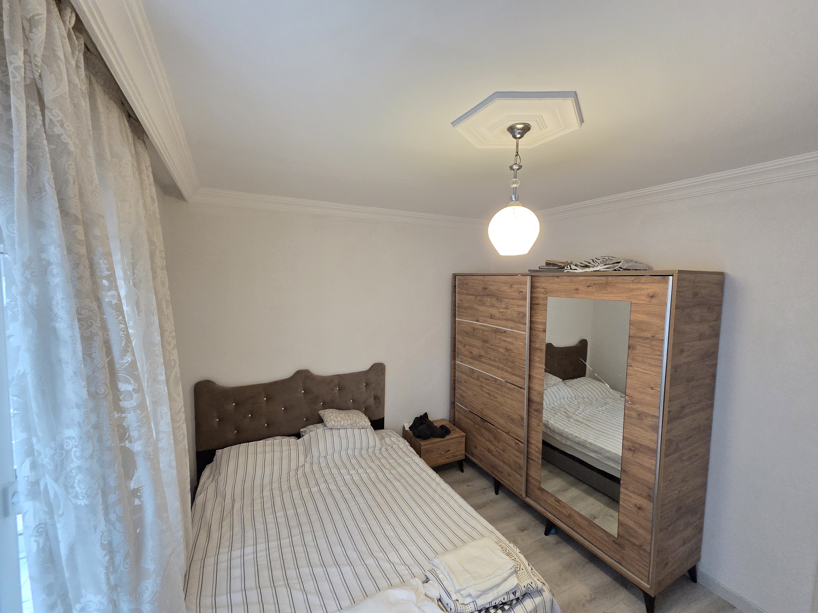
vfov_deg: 89.9
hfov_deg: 106.2
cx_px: 409
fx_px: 307
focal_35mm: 13
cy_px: 306
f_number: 2.2
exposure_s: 1/50
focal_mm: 2.2
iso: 800
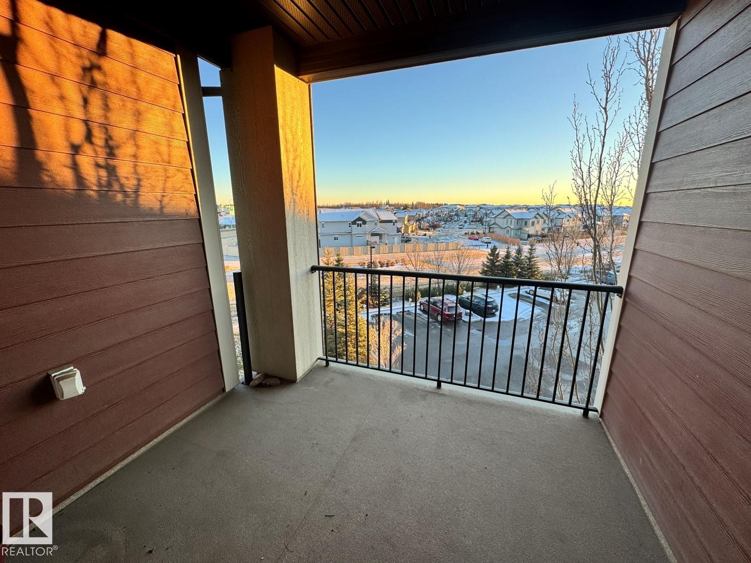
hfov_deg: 102.1
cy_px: 282
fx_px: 304
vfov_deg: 85.7
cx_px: 376
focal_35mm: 14
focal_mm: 2.22
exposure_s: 1/160
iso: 40
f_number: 2.2
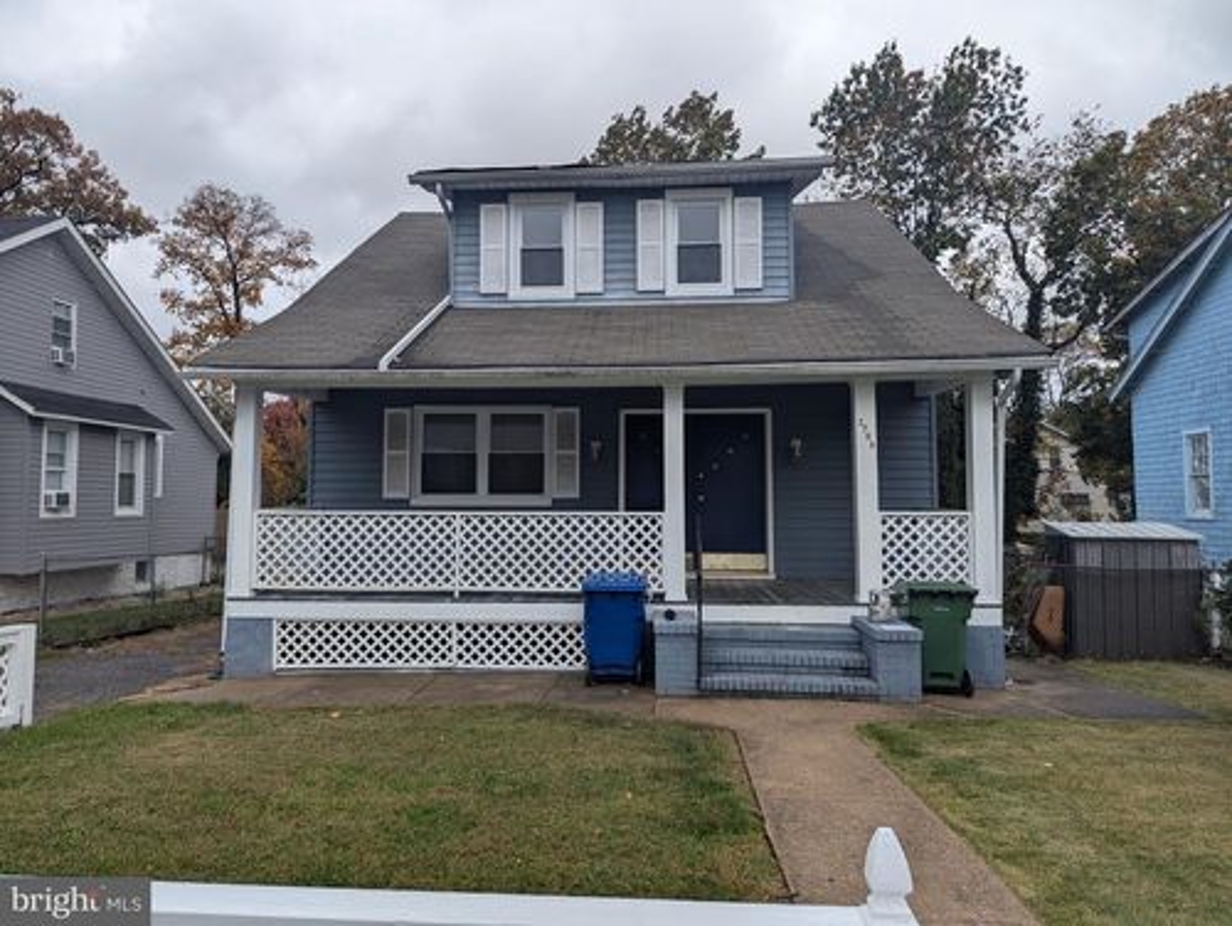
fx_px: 855
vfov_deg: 56.9
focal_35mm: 24
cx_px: 616
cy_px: 463
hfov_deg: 71.5
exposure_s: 1/1572
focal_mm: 6.81
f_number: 1.85
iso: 47
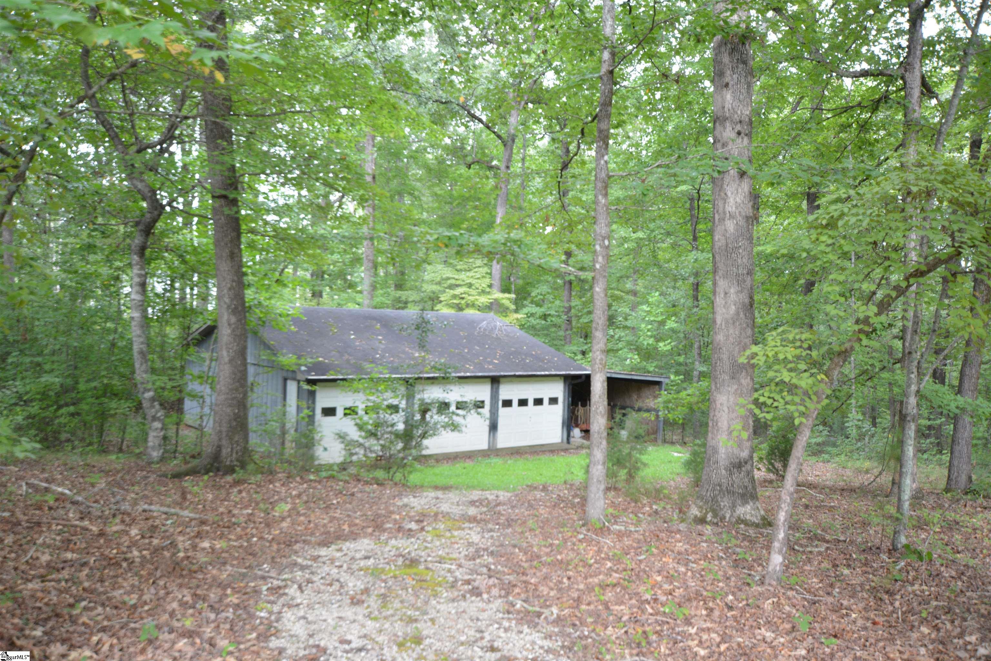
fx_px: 826
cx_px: 496
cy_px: 330
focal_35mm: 30
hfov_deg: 61.9
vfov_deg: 43.6
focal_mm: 20
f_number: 3.5
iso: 400
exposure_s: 1/30
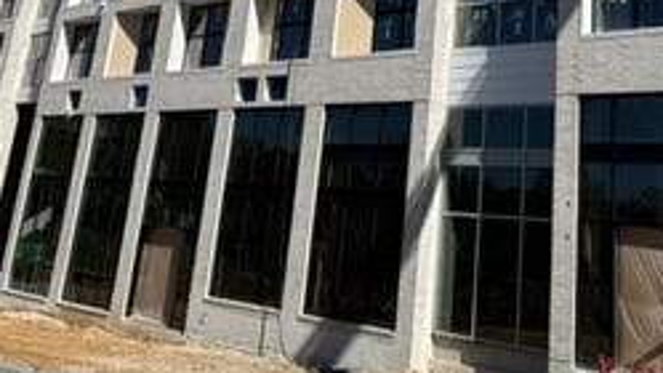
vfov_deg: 25.8
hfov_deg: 46.2
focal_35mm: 44
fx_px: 773
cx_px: 395
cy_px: 8
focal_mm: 2.22
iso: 50
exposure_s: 1/2985
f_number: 2.2
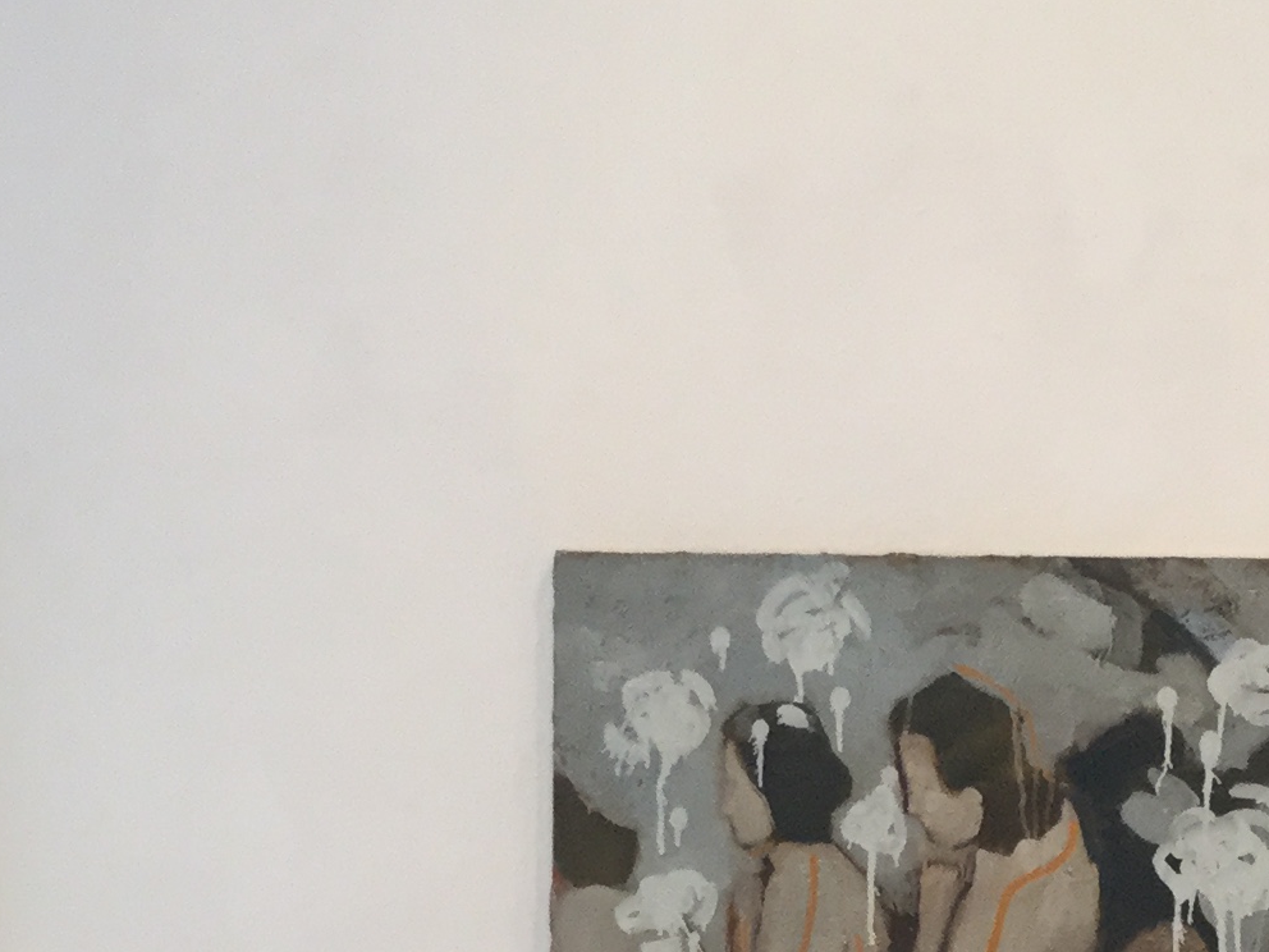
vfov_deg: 14.2
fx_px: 3739
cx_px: 805
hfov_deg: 19.2
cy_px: 1026
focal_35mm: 102
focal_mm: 3.3
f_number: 2.4
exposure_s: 1/33
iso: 80
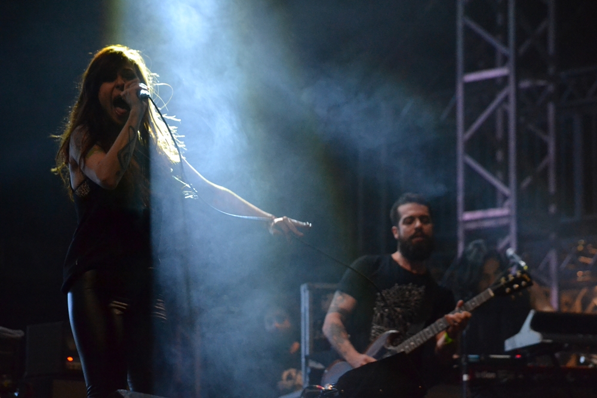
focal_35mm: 165
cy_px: 199
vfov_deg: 8.3
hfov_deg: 12.5
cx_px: 298
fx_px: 2736
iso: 3200
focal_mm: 110
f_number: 4.8
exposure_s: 1/160
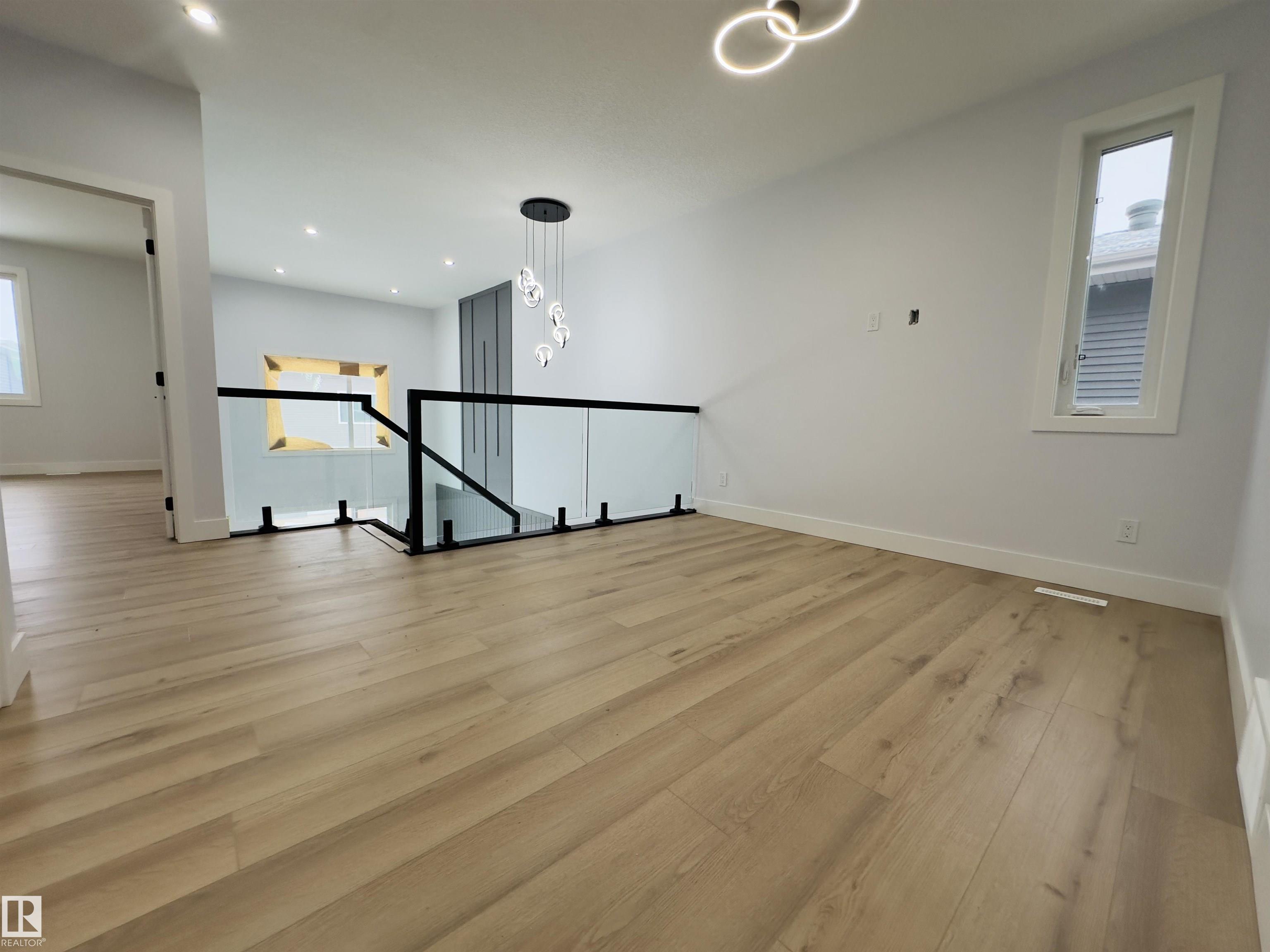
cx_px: 635
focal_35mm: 14
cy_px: 476
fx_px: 514
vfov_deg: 85.7
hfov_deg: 102.1
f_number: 2.2
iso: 160
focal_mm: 2.22
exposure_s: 1/120
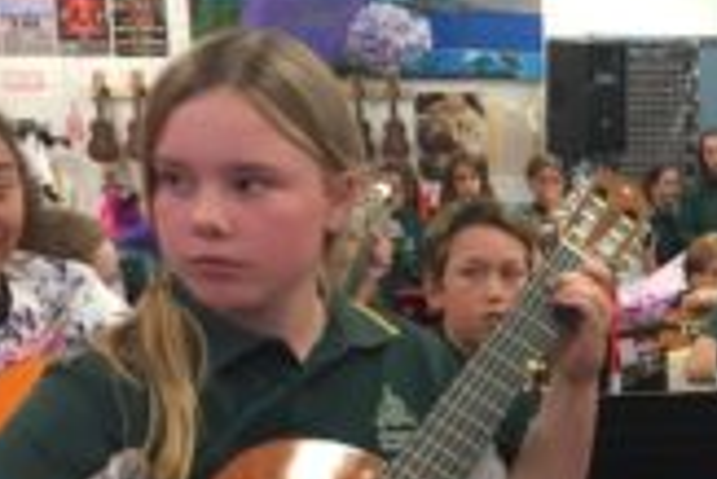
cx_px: 735
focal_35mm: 74
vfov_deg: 18.0
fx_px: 1475
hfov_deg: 25.8
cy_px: 475
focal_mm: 4.15
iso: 125
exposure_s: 1/33
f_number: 2.2
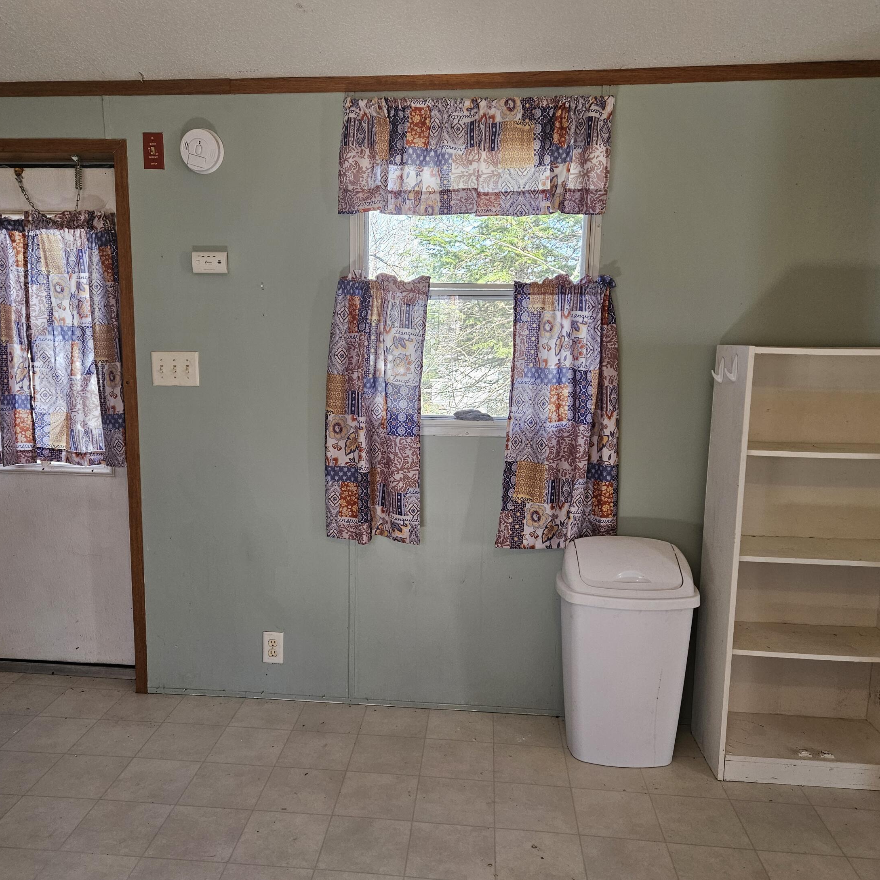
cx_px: 401
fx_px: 805
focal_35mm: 28
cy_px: 448
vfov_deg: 57.3
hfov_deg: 57.2
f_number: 1.8
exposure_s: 1/207
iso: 160
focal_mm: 5.4
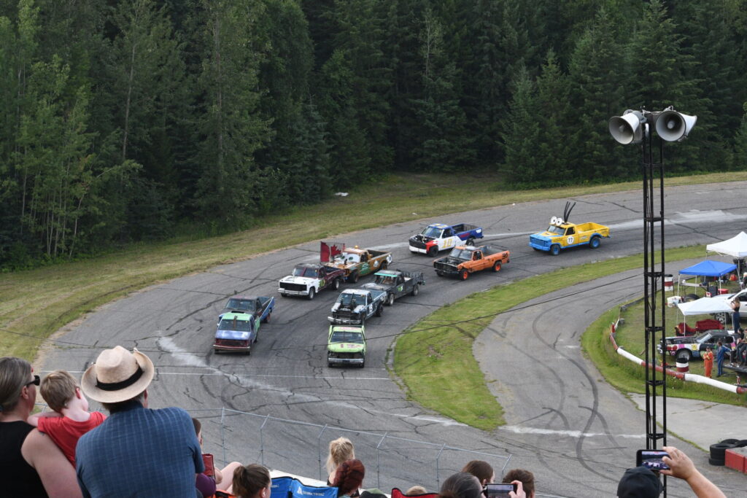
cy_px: 249
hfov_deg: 18.6
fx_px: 2283
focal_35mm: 110
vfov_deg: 12.5
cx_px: 374
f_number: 7.1
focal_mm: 55
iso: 800
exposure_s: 1/400
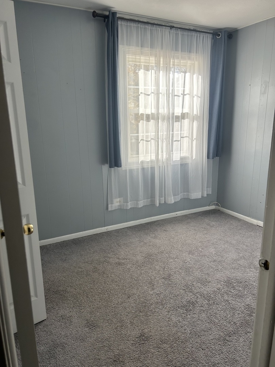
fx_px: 275
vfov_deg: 67.3
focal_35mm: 26
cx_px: 138
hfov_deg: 53.1
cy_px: 184
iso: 50
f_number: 1.5
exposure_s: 1/646
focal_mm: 5.7
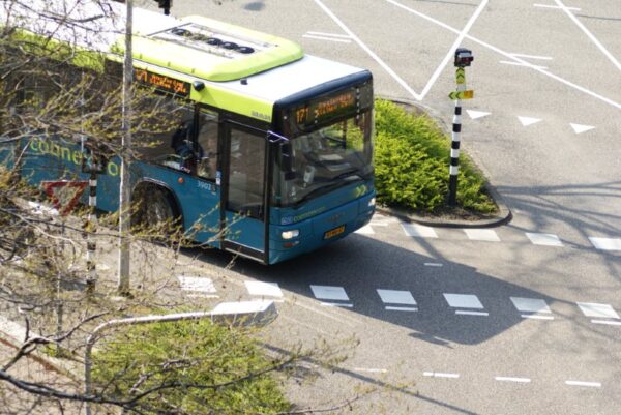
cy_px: 208
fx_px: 2589
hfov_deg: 13.7
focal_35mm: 150
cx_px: 310
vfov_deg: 9.2
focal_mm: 100
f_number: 5.6
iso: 100
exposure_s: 1/160
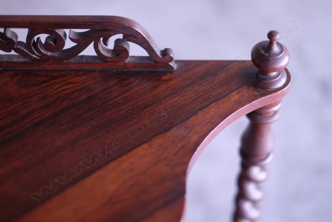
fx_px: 489
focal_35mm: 53
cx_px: 166
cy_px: 111
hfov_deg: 37.5
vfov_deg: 25.5
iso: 1000
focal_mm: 35
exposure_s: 1/160
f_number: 1.6
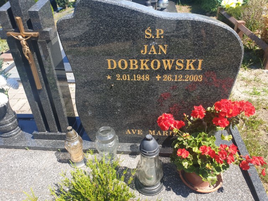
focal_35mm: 26
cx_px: 134
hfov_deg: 67.3
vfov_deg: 53.1
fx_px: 201
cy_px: 100
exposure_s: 1/536
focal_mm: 4.3
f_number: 2.4
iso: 50
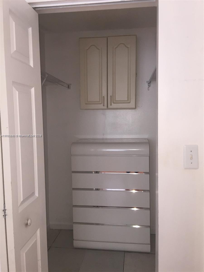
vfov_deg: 61.7
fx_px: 228
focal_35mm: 29
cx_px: 102
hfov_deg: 48.2
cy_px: 136
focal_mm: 4.15
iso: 64
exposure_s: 1/30
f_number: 2.2
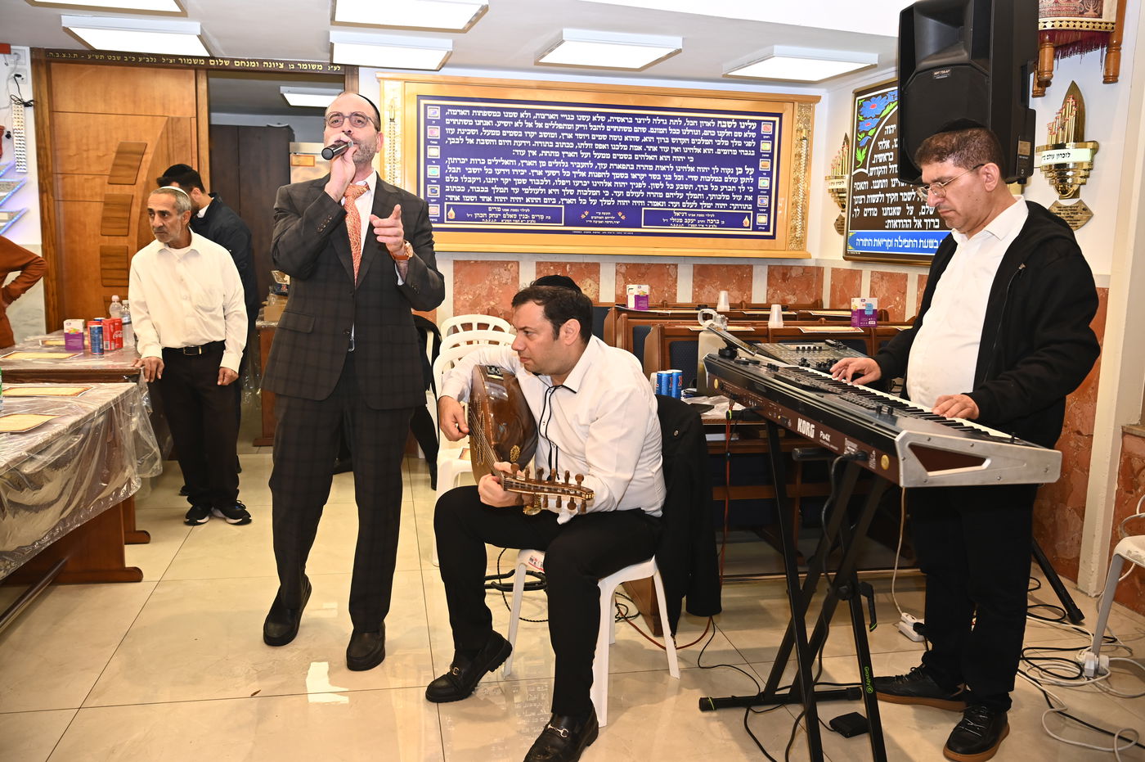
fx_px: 985
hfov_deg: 60.3
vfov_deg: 42.3
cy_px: 381
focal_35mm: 31
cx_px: 572
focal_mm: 31
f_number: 5
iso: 800
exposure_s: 1/160
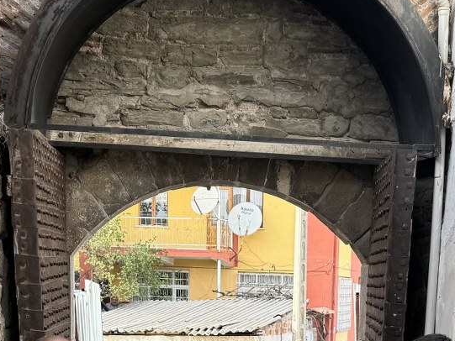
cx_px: 314
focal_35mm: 71
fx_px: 933
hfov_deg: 27.2
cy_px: 441
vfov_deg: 19.2
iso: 80
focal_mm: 6.76
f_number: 1.78
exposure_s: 1/598
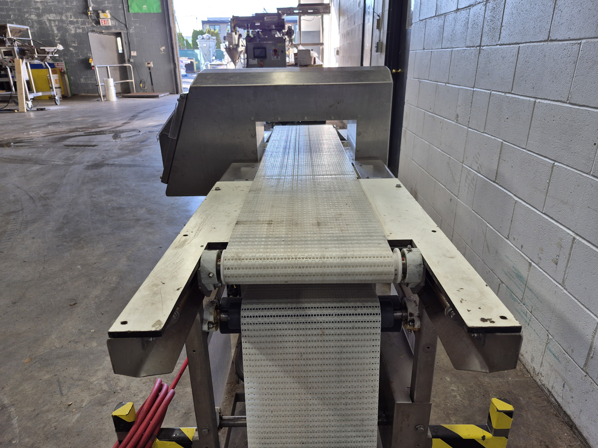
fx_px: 397
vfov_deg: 58.9
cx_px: 299
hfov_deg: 73.9
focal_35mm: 23
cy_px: 224
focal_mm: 5.4
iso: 50
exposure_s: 1/120
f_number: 1.8
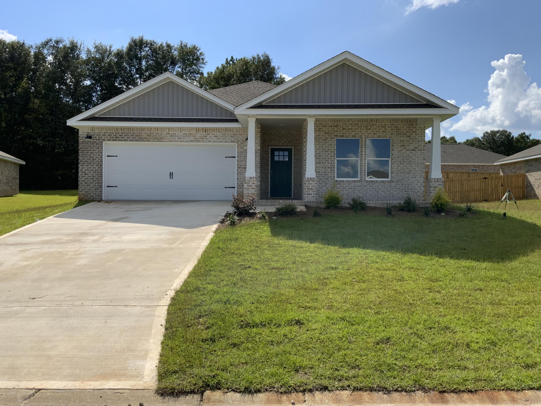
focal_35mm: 29
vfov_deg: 48.2
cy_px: 203
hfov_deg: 61.7
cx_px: 270
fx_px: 453
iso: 16
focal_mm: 3
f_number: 1.8
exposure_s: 1/2667
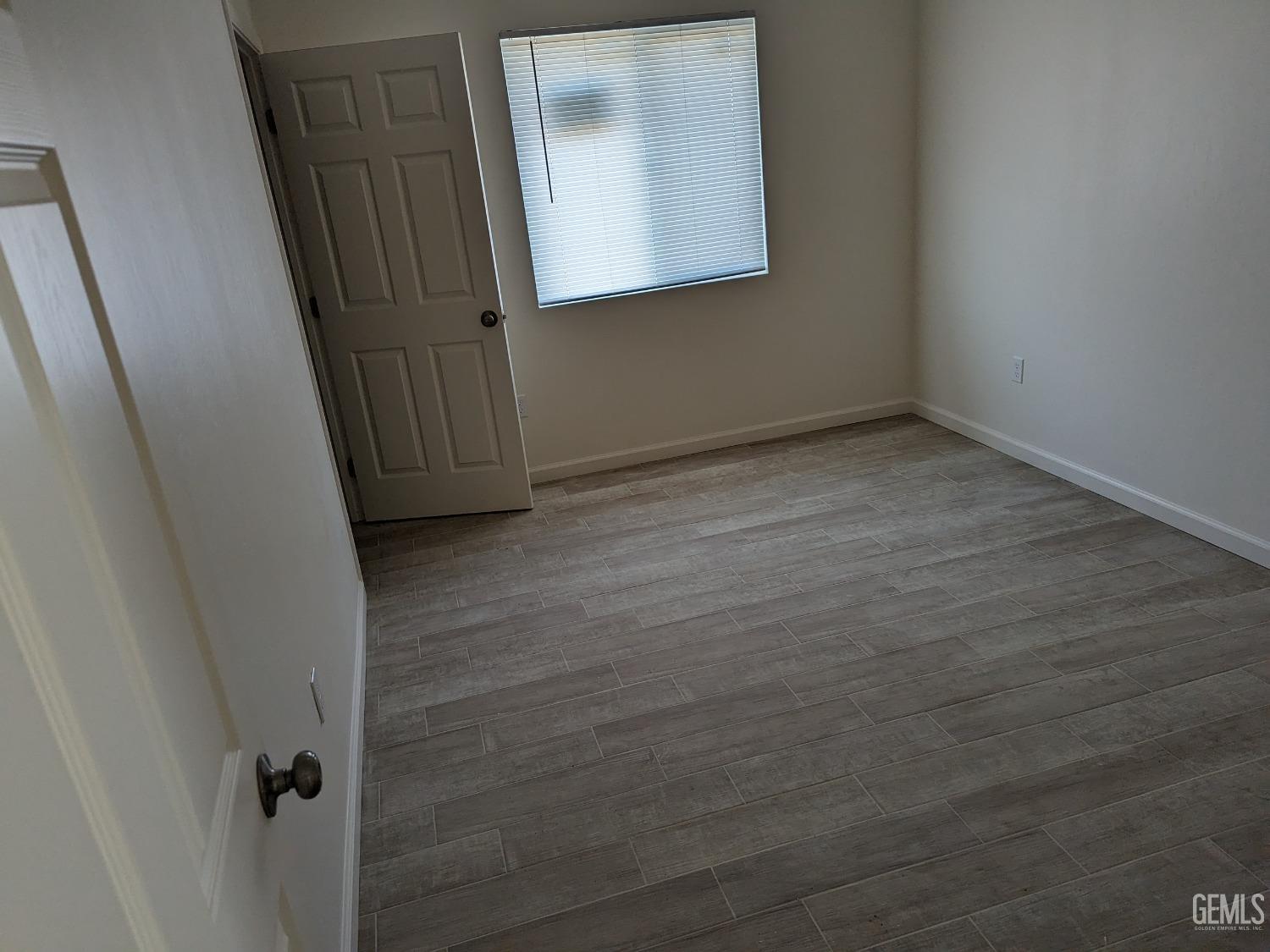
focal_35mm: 24
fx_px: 881
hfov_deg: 71.6
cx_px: 635
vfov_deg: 56.8
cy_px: 476
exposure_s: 1/97
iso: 98
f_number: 1.85
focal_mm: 6.81
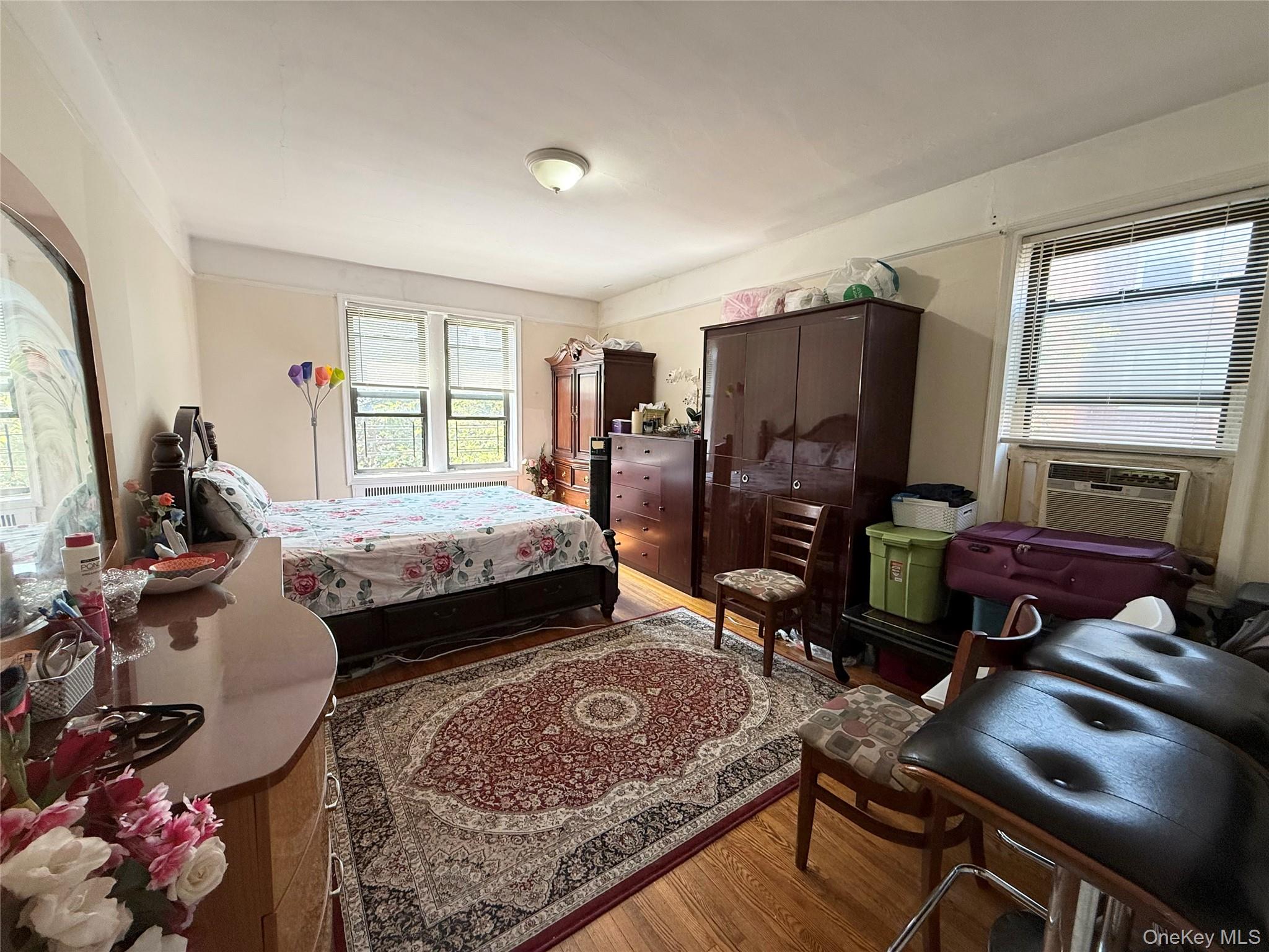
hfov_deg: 102.1
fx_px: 513
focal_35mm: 14
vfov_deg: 85.7
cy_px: 476
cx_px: 634
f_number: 2.2
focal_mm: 2.22
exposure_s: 1/99
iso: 160
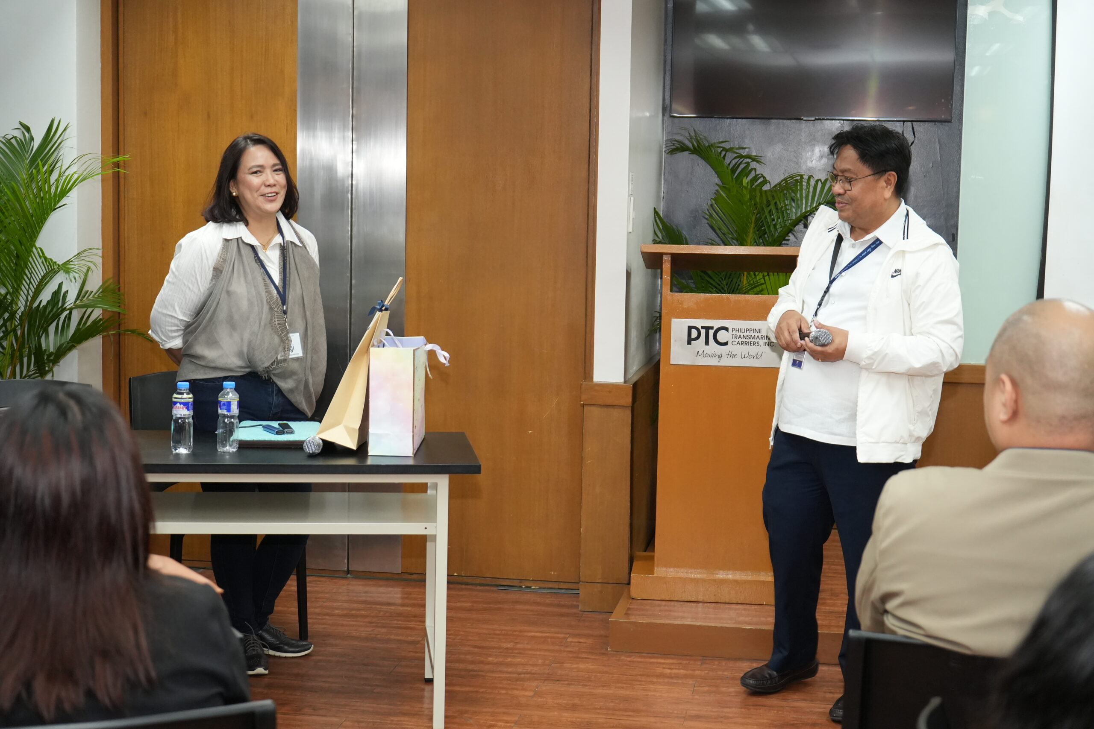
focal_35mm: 54
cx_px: 547
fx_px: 1641
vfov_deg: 25.1
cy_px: 364
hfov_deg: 36.9
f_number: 5
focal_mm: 54
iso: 3200
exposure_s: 1/125
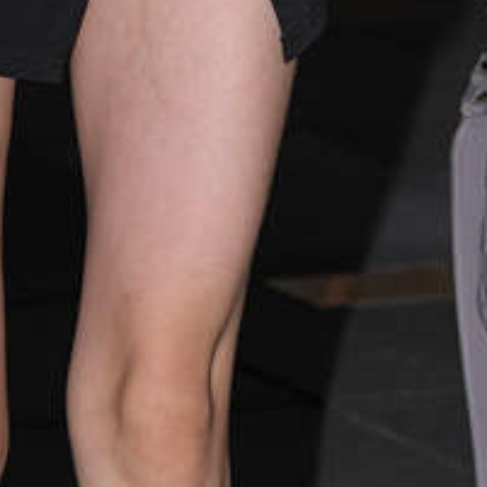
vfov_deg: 3.2
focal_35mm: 547
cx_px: 552
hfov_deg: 3.2
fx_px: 8707
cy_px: -201
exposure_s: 1/200
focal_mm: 72
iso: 500
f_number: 4.5
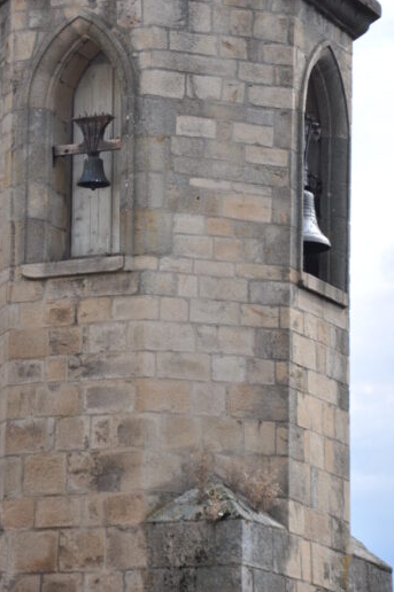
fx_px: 2796
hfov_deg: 8.1
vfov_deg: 12.1
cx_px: 171
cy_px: 232
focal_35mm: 170
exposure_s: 1/500
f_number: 5.6
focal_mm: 90
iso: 200
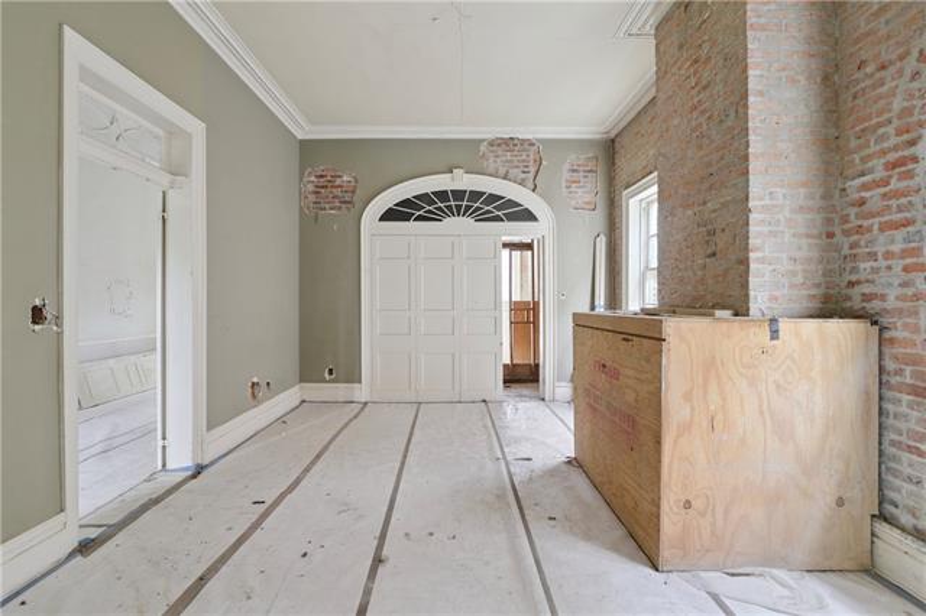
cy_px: 308
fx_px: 411
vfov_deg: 73.7
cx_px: 463
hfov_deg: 96.8
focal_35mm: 16
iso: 400
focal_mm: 16
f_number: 10
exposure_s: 1/3.33
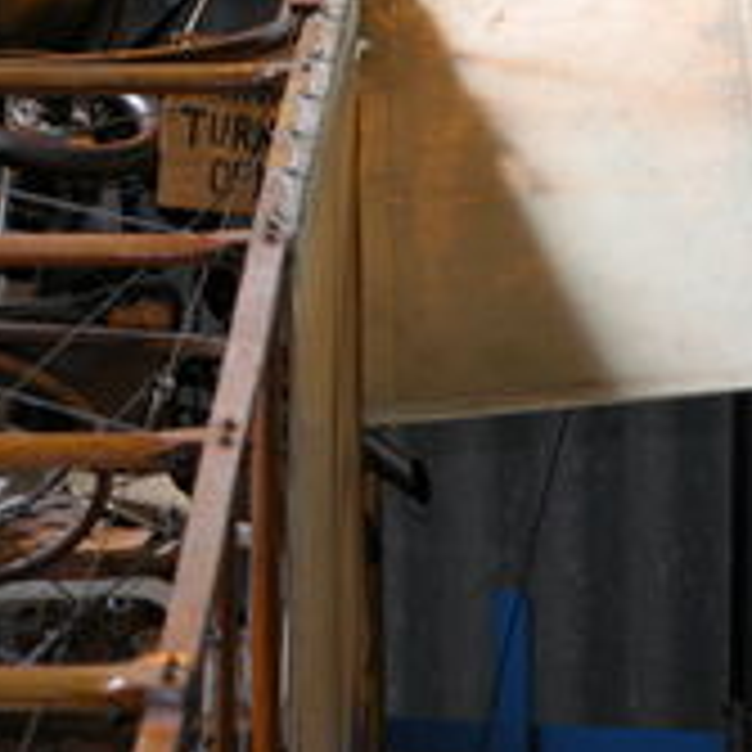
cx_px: 0
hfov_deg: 3.7
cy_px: 86
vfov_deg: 3.7
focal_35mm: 472
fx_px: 11601
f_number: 4.1
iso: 100
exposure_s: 1/60.3
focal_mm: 56.7
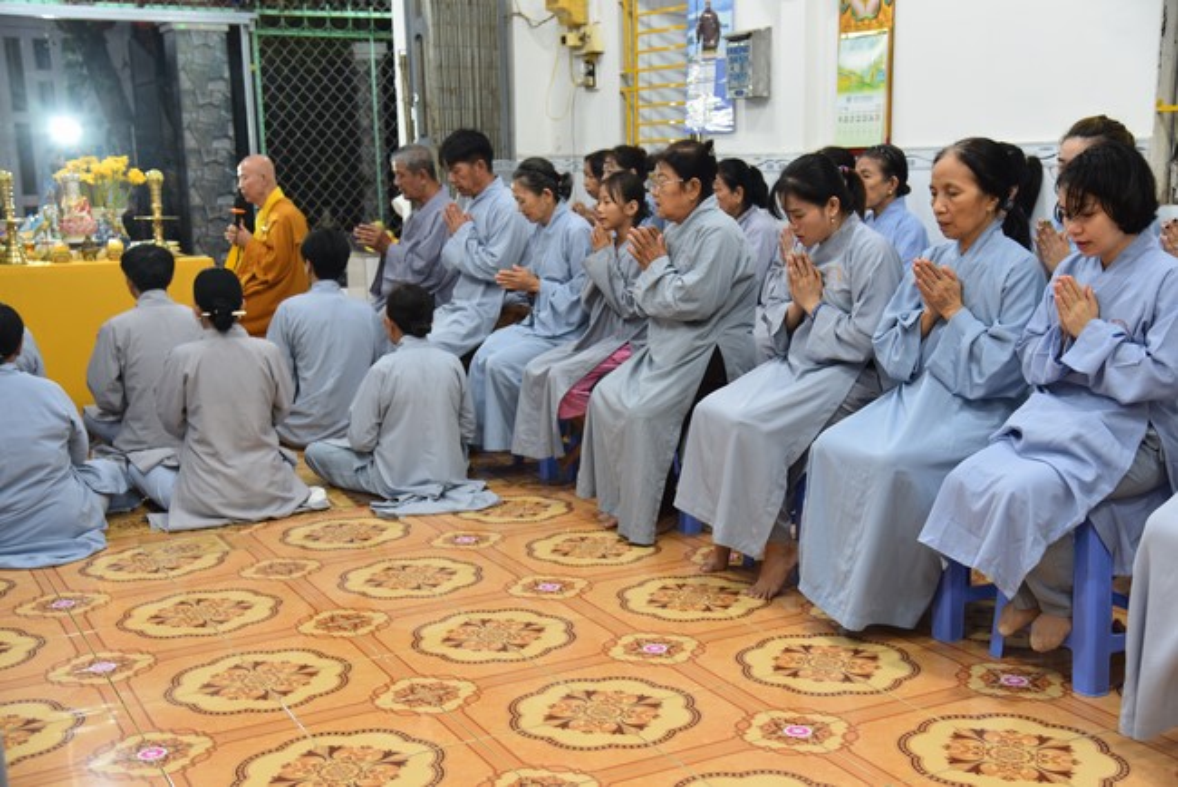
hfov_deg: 42.7
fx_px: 1506
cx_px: 589
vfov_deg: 29.3
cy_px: 394
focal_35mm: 46
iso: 720
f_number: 4
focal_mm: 46
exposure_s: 1/60
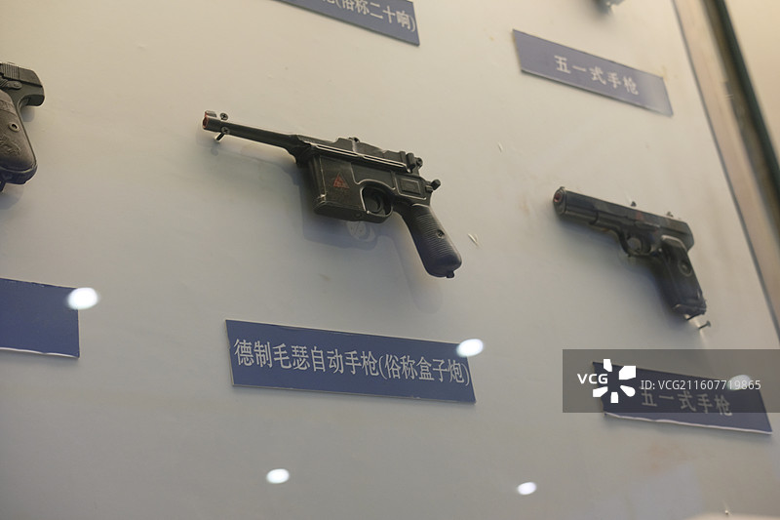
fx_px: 1148
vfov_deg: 25.5
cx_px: 390
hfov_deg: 37.5
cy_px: 260
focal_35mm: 53
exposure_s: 1/60
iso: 1000
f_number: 4
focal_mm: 35
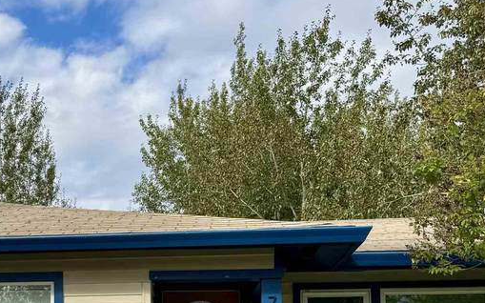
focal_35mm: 64
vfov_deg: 19.5
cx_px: 62
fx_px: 846
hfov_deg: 30.8
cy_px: 323
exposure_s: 1/4049
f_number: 1.78
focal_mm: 6.76
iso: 80
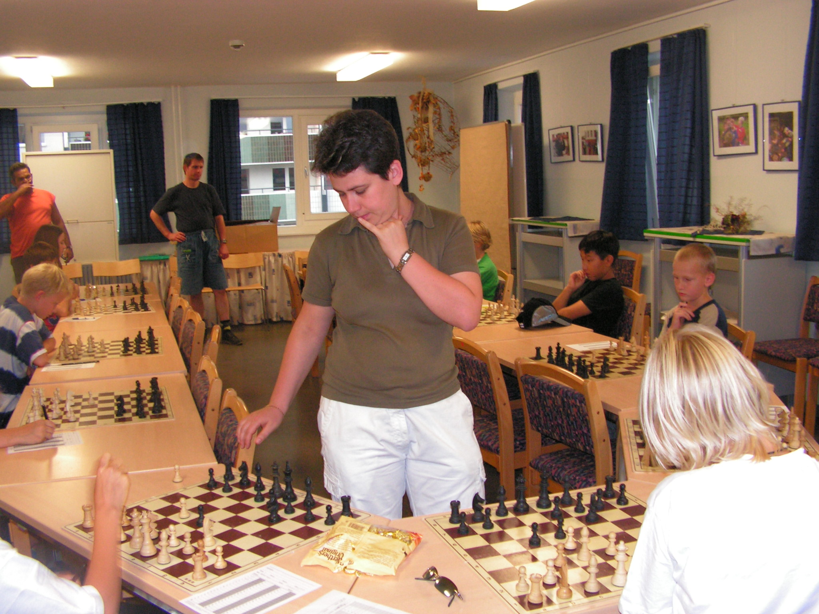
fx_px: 852
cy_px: 307
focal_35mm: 36
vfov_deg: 39.7
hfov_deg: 51.4
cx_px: 410
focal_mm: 6
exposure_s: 1/40
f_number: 3.2
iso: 200
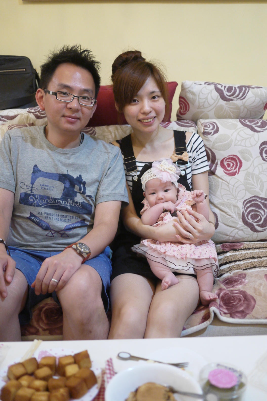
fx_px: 467
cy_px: 200
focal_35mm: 42
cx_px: 124
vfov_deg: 46.4
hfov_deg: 31.9
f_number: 1.7
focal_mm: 20
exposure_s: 1/60
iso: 640
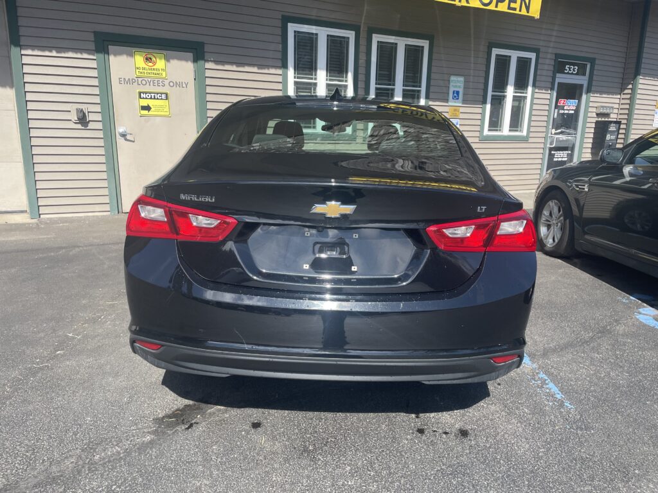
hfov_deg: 67.3
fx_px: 494
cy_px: 246
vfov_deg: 53.1
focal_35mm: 26
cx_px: 329
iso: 32
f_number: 1.6
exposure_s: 1/1453
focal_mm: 4.2
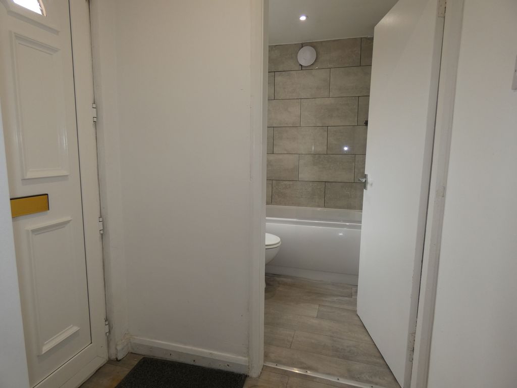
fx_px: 299
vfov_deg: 66.0
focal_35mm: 20
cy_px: 194
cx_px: 258
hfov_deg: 81.7
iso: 125
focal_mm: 3.6
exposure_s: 1/60
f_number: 2.8
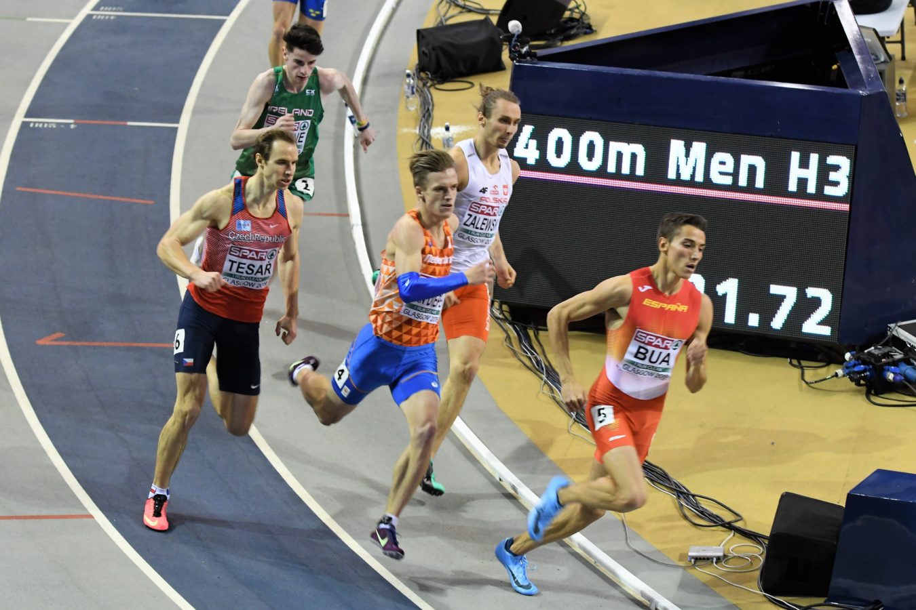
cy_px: 305
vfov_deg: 10.6
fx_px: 3282
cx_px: 458
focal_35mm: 129
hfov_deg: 15.9
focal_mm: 86
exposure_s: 1/320
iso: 2000
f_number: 3.5
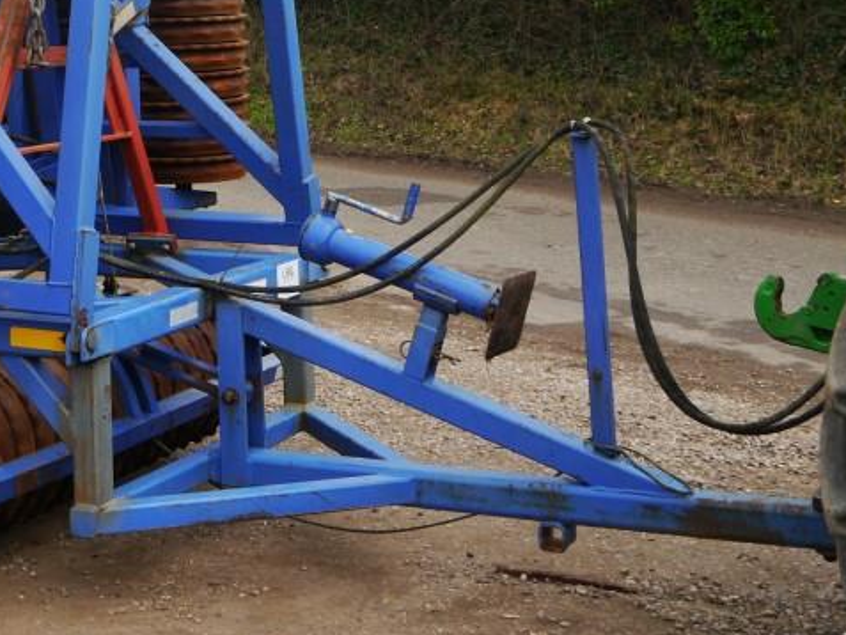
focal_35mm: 73
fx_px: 1785
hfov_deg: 25.9
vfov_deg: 19.4
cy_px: -41
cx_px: 94
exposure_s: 1/160
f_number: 5
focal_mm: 17
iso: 160
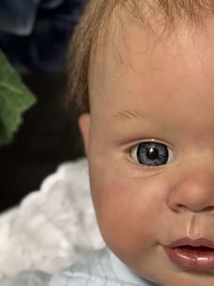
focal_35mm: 157
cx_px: 211
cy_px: 319
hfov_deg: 9.4
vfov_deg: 12.4
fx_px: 1294
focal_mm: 6.76
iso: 125
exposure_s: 1/60
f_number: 1.78
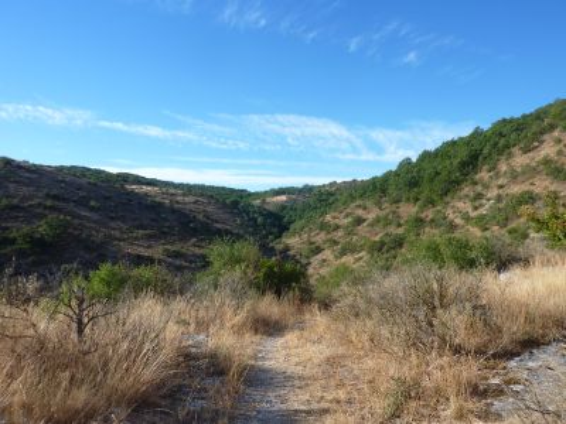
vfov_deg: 54.9
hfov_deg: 69.4
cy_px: 212
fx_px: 409
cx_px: 283
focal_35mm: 25
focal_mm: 4.1
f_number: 4
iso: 80
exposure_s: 1/400
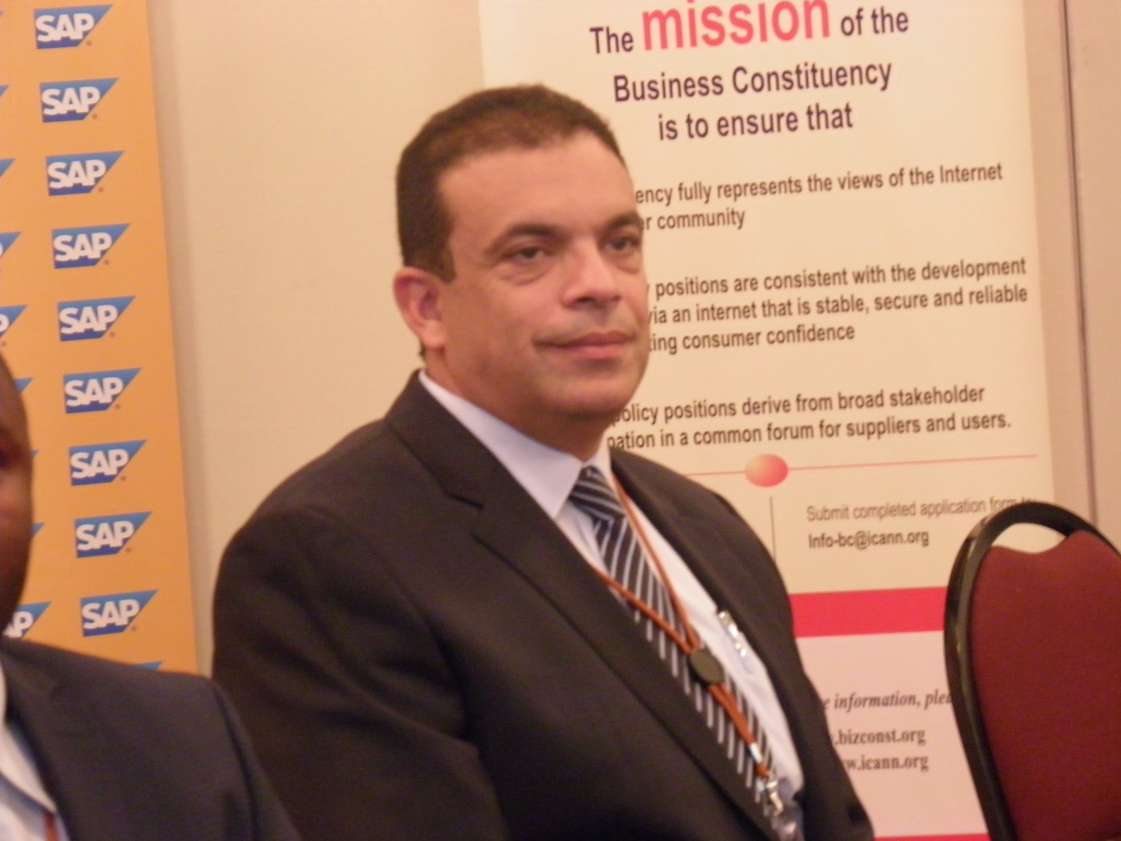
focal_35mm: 163
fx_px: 5279
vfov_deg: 9.1
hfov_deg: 12.1
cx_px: 563
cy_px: 419
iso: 400
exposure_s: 1/8
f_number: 4.1
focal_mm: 29.2
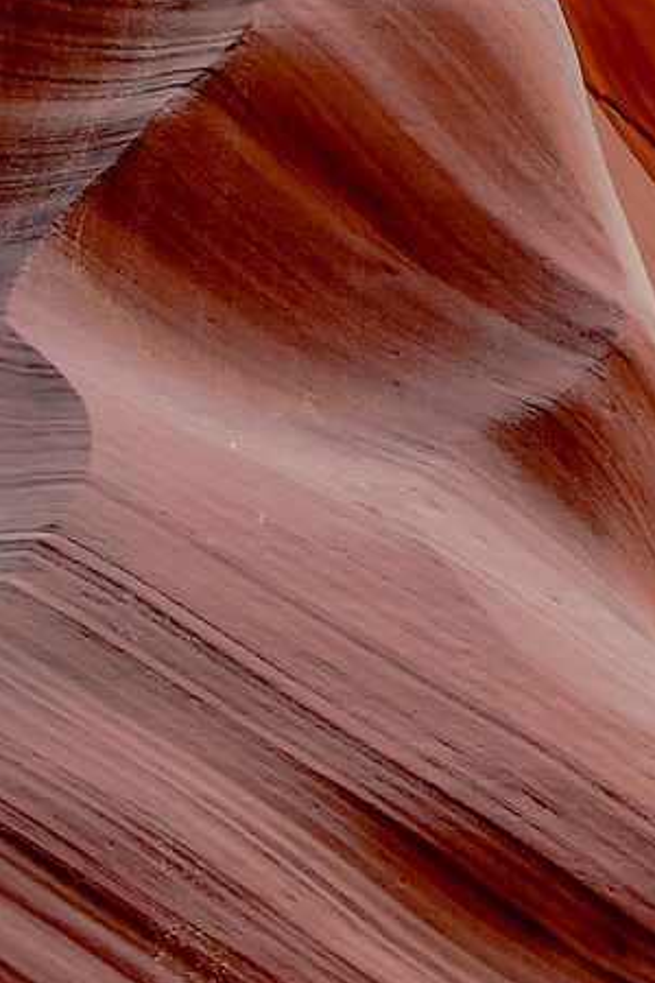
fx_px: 3493
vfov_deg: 15.9
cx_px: 1293
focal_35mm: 128
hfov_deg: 10.0
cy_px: 186
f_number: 6.3
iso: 2000
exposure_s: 1/30
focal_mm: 24
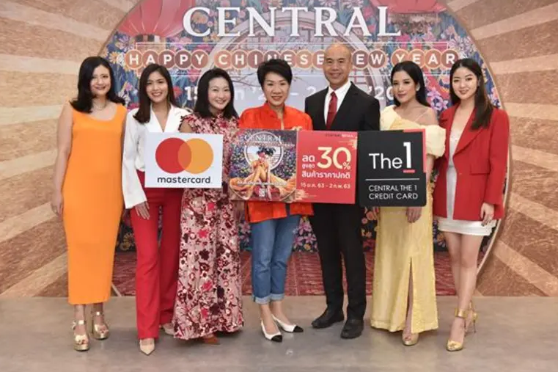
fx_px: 635
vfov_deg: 32.6
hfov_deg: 47.4
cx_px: 283
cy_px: 182
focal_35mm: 41
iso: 1600
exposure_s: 1/160
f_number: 4
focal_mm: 40
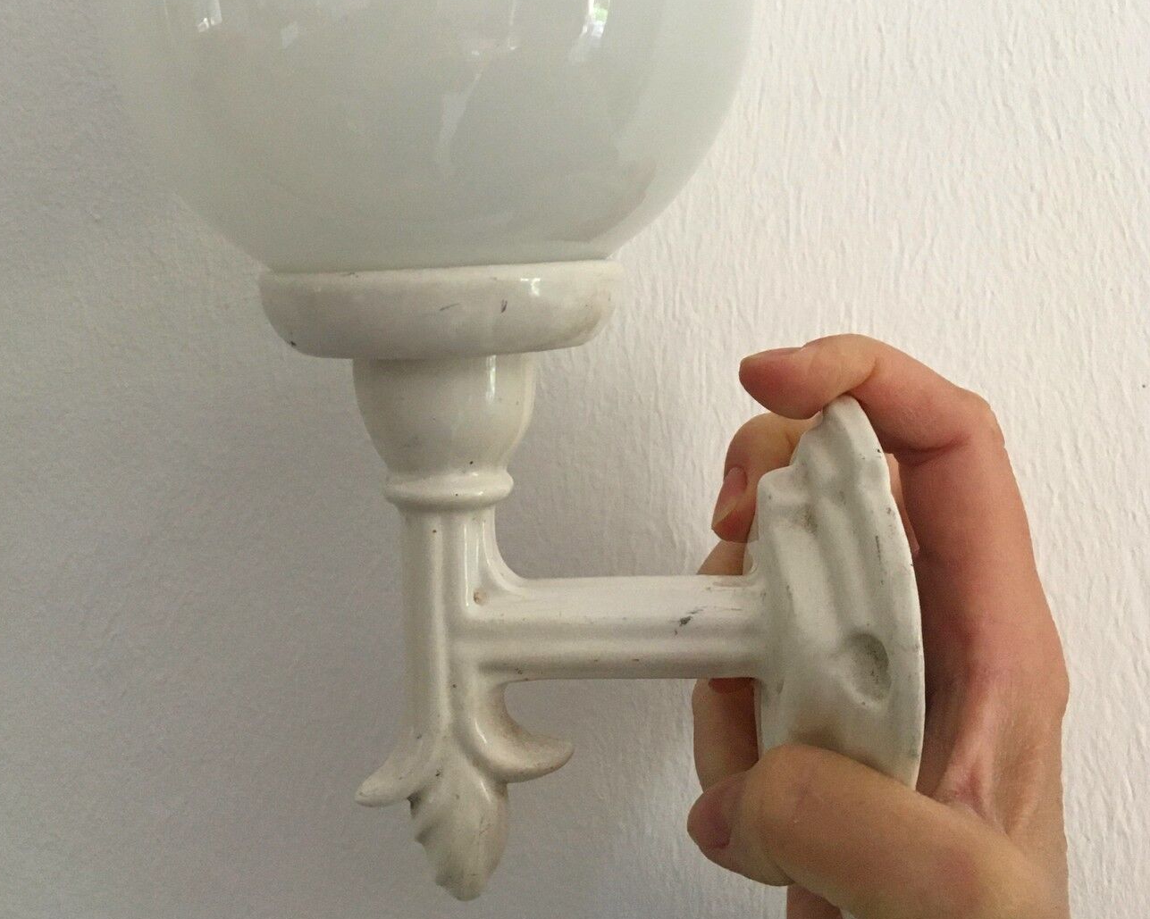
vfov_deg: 33.3
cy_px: 203
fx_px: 1497
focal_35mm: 44
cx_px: 520
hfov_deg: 42.0
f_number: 2.2
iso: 160
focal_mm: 4.15
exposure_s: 1/33
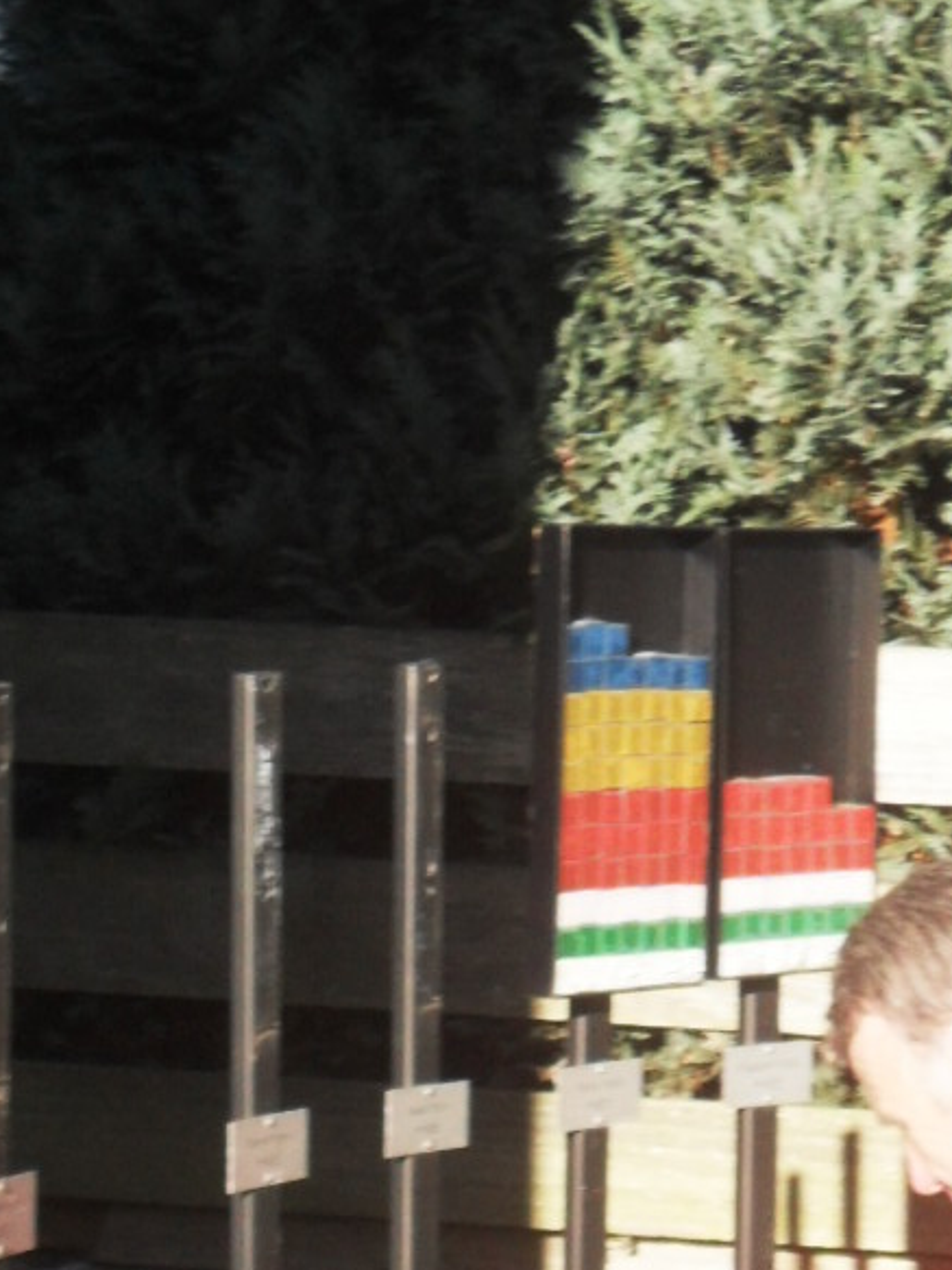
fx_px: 4512
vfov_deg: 15.9
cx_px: 514
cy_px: 1006
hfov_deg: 12.0
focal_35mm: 123
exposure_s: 1/60
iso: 100
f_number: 8.9
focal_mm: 6.2
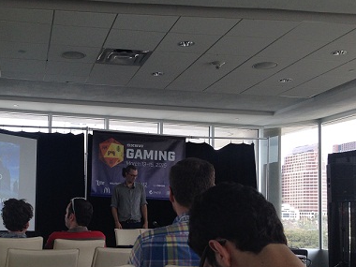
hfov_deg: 36.7
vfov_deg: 28.3
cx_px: 93
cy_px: 182
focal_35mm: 51
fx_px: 524
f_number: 2.4
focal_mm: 4.12
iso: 80
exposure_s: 1/120
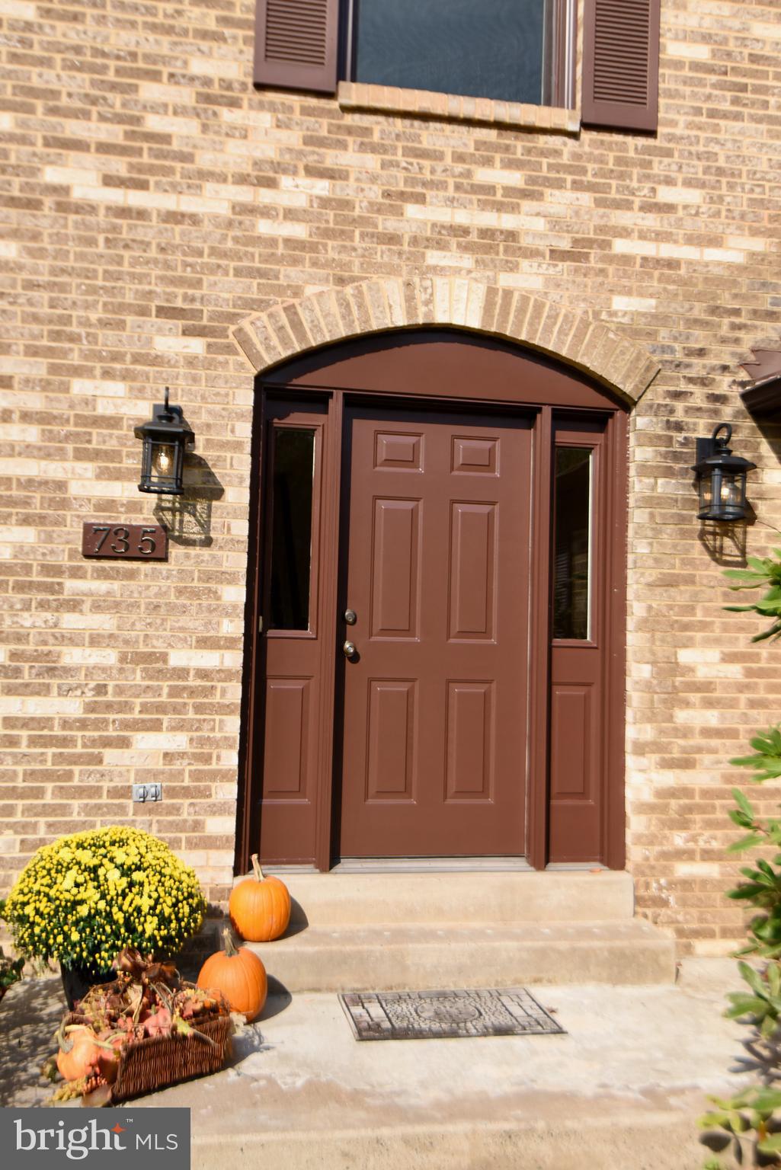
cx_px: 390
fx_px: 1041
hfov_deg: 41.1
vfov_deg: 58.7
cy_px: 585
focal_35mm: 32
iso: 800
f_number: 5
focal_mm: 32
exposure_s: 1/8000
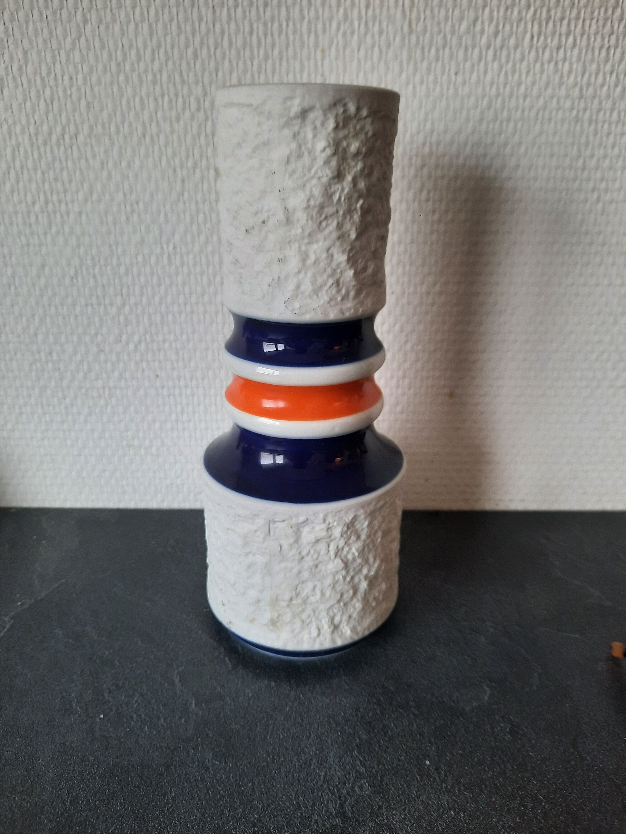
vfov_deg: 69.4
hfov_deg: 54.9
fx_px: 603
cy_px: 417
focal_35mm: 25
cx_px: 313
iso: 80
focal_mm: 4.6
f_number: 2
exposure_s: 1/50
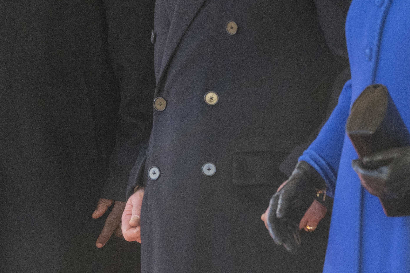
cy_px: 66
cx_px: 184
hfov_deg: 1.2
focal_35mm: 1772
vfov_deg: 0.8
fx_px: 20182
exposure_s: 1/1600
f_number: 4
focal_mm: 600
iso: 1400
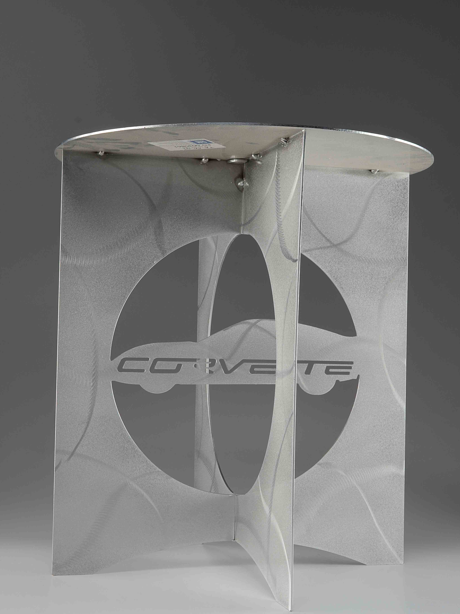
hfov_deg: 23.7
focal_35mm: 62
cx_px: 230
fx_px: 1098
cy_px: 314
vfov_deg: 31.2
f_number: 13
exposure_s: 1/80
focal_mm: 38
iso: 100
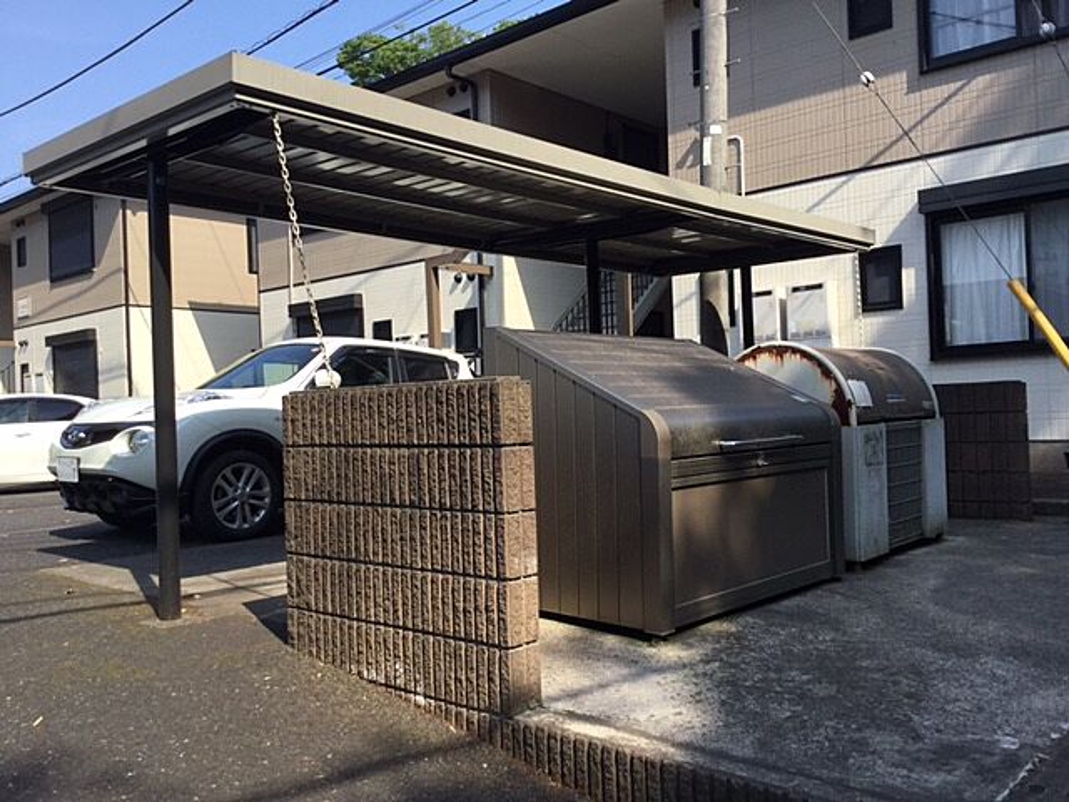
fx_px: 957
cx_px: 534
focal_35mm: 31
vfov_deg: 45.4
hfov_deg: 58.4
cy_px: 401
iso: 25
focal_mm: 3.3
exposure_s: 1/815
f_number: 2.4
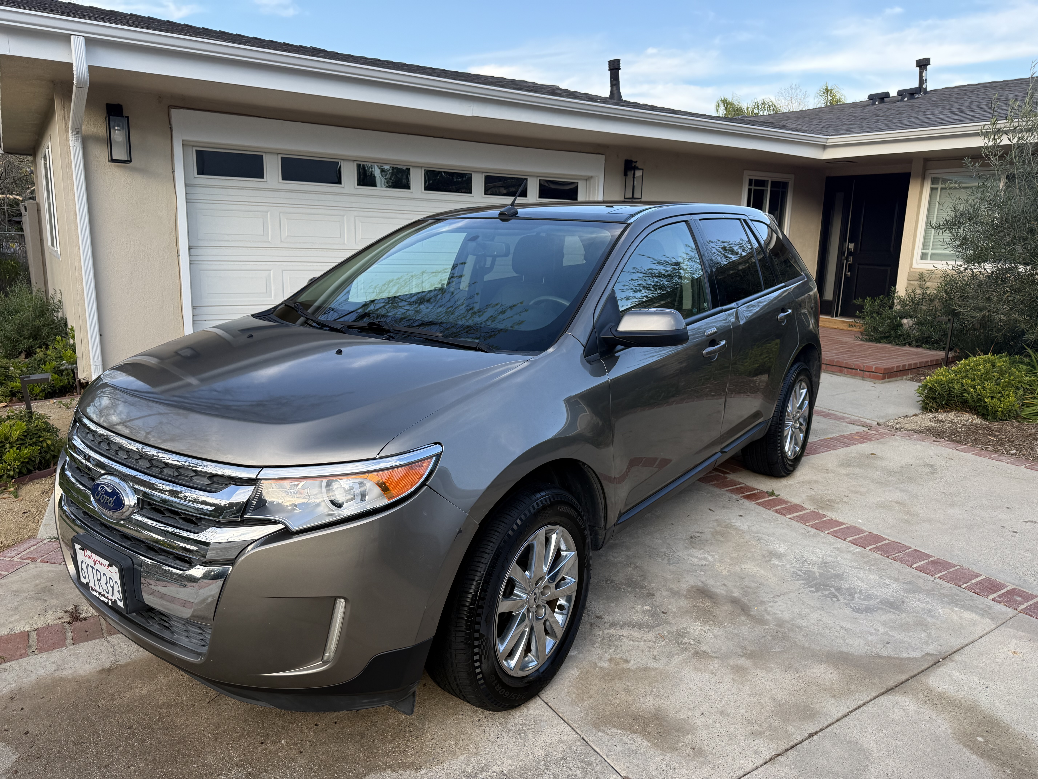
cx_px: 519
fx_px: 720
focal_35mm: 24
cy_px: 390
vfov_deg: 56.8
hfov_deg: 71.6
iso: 100
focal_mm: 6.76
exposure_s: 1/637
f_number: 1.78
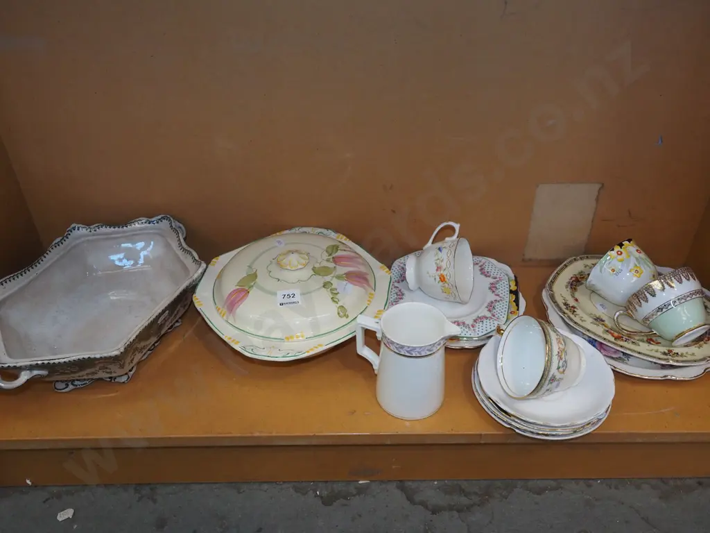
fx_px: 656
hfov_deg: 56.8
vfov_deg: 44.2
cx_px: 355
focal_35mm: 32
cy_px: 266
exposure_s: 1/160
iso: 1600
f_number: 5.6
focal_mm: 16
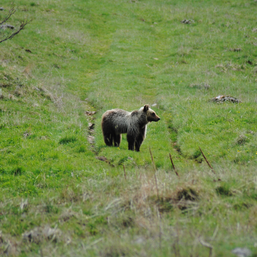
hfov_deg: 3.1
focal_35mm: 573
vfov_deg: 3.1
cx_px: 137
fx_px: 4813
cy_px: 129
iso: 200
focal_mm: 300
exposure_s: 1/500
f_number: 5.6
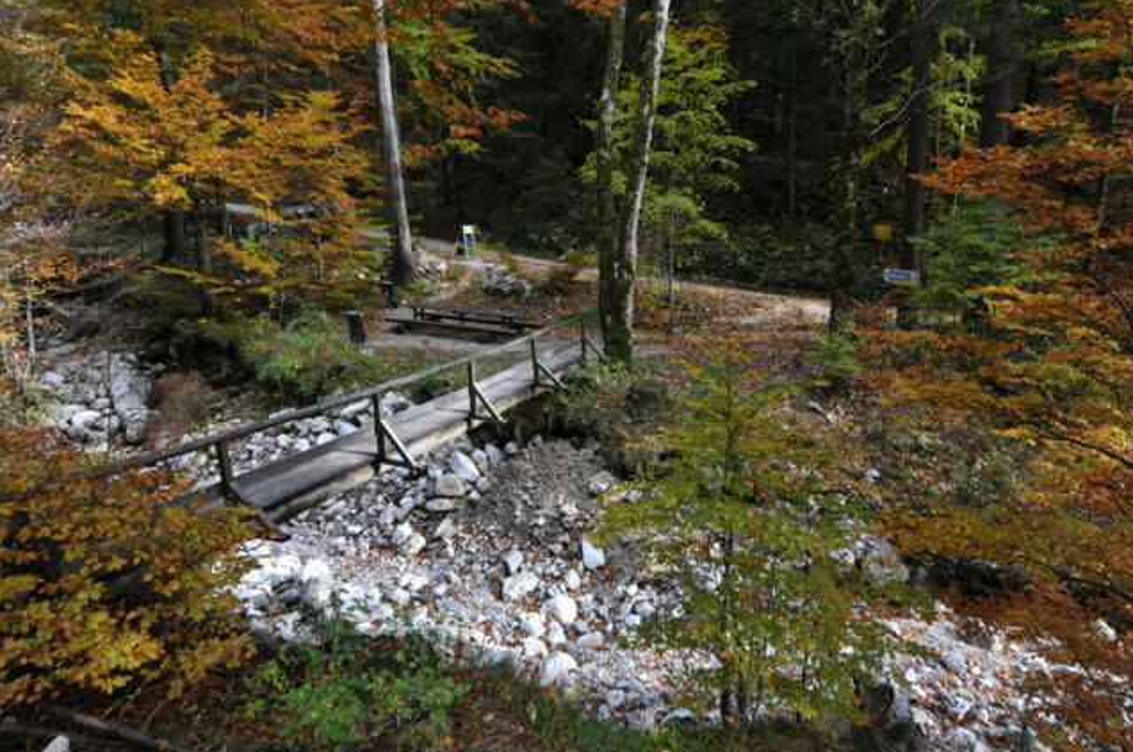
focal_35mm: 25
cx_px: 588
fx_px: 786
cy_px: 387
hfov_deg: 71.6
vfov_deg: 51.1
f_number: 7.1
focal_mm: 24
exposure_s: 1/125
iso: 400
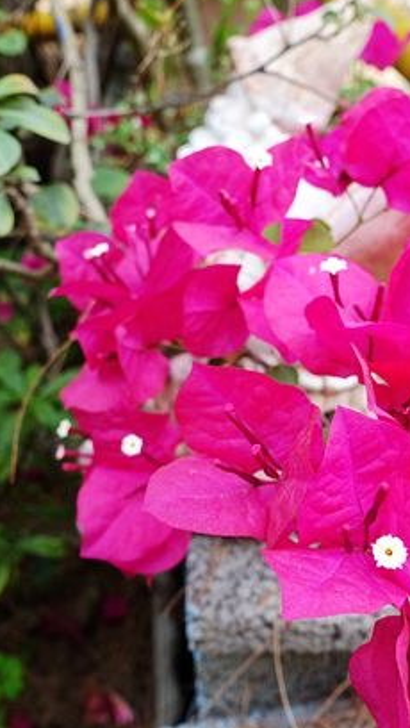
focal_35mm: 40
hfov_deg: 29.7
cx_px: 201
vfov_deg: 50.5
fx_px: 772
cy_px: 374
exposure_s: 1/80
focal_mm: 8.8
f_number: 3.5
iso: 125
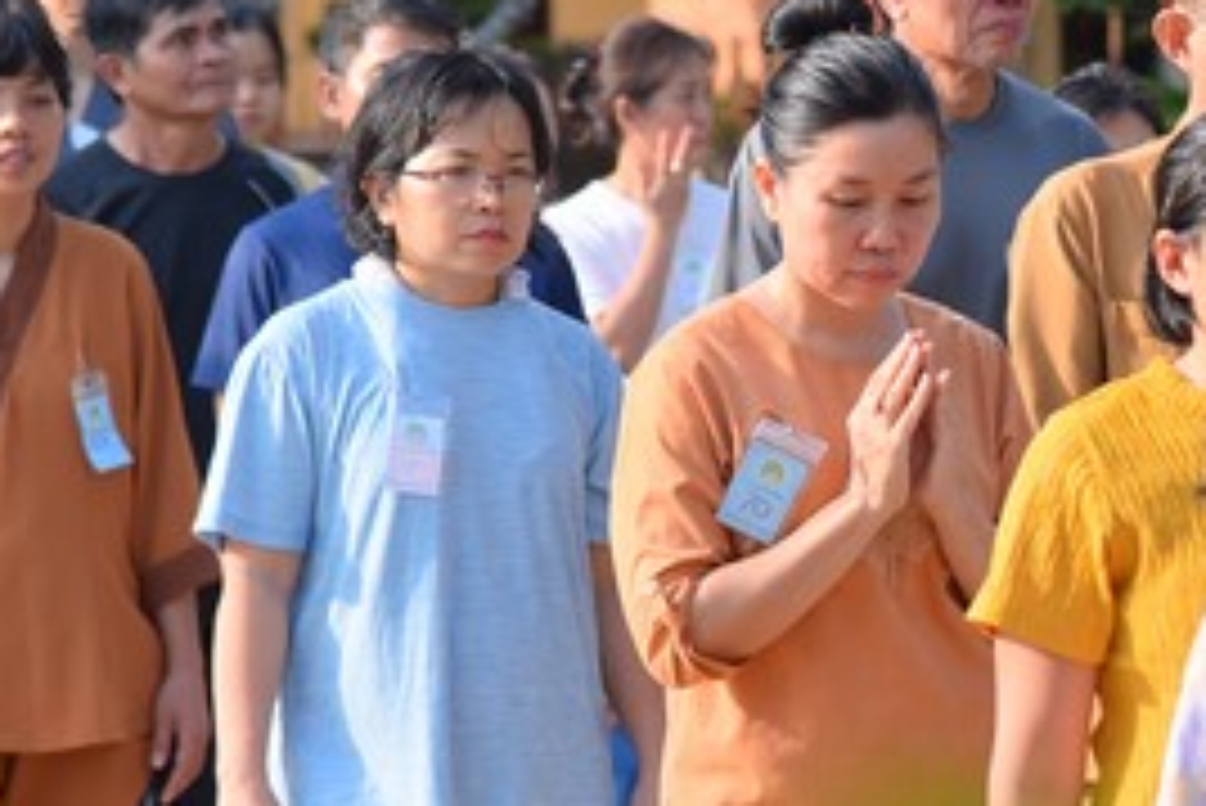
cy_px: 146
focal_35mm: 291
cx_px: 1022
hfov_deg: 7.1
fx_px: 9753
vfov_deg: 4.7
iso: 125
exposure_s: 1/250
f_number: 5.6
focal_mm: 120
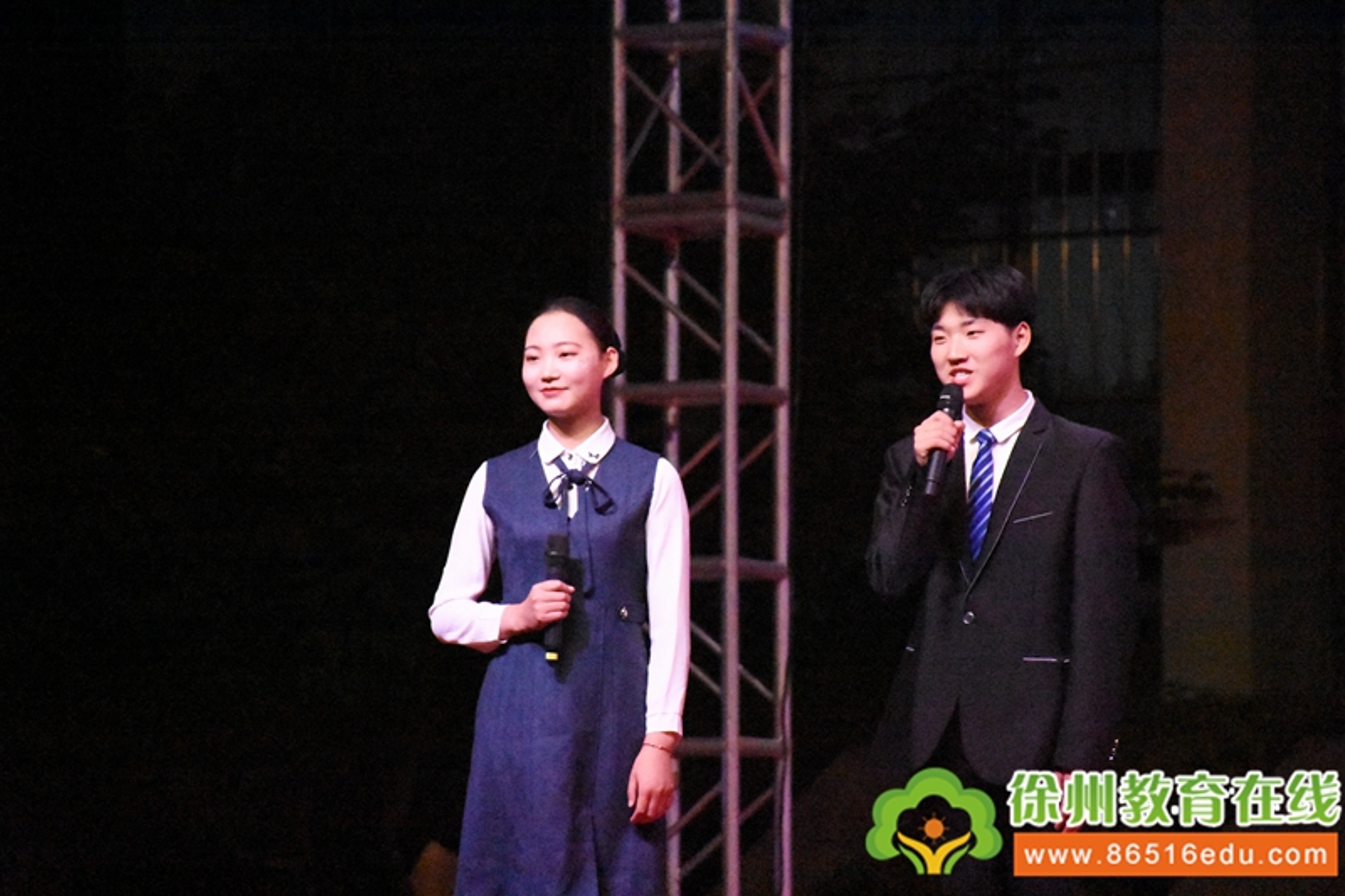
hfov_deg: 9.8
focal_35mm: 210
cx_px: 672
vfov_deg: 6.5
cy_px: 448
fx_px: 7844
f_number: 5.6
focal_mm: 140
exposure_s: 1/1600
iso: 25600
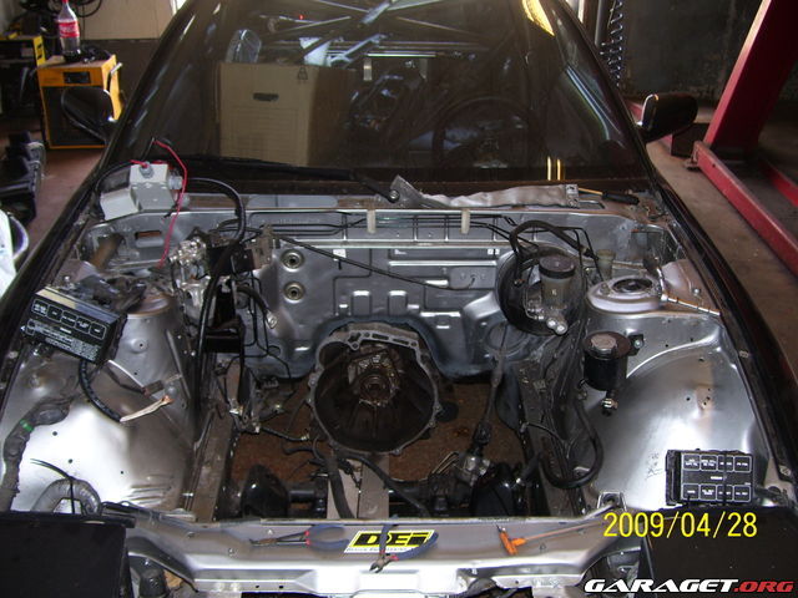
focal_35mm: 37
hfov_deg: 50.1
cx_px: 399
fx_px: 853
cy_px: 299
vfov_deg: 38.7
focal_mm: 6
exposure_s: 1/60
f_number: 2.7
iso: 80
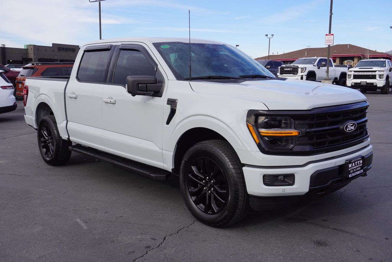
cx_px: 196
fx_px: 392
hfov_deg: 53.1
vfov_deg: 36.9
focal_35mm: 36
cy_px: 131
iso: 100
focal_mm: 24
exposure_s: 1/125
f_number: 9
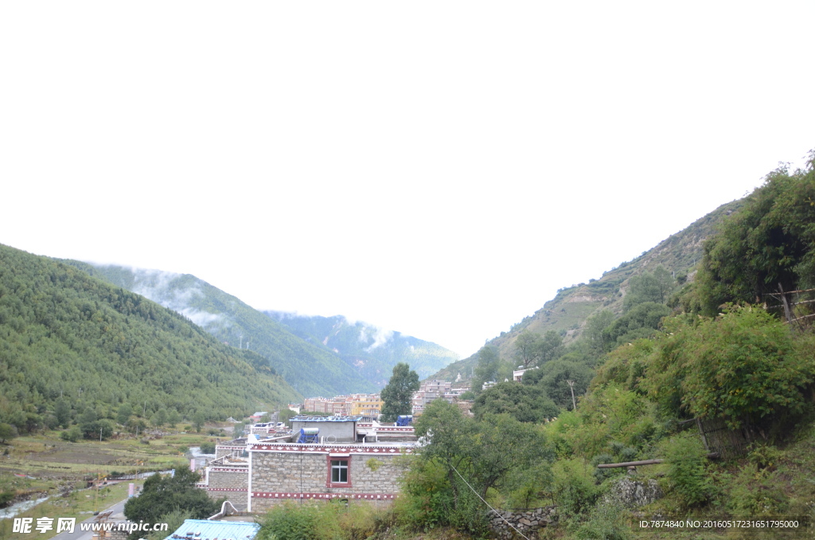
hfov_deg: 67.5
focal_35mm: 27
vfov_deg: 47.7
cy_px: 270
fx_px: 610
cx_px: 408
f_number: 3.5
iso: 100
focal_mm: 18
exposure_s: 1/100
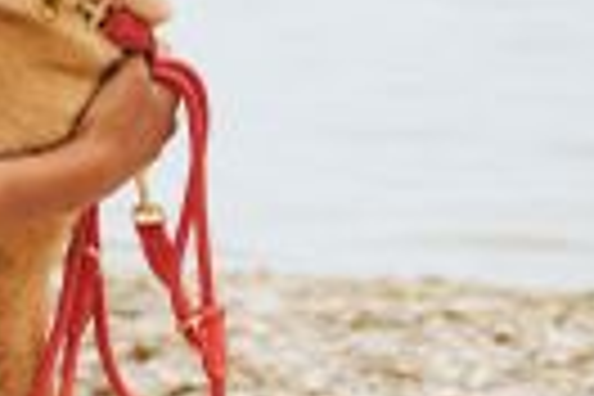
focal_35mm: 190
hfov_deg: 10.7
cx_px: -36
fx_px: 3135
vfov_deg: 7.2
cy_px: 88
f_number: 2
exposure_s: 1/6400
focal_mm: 50
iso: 250
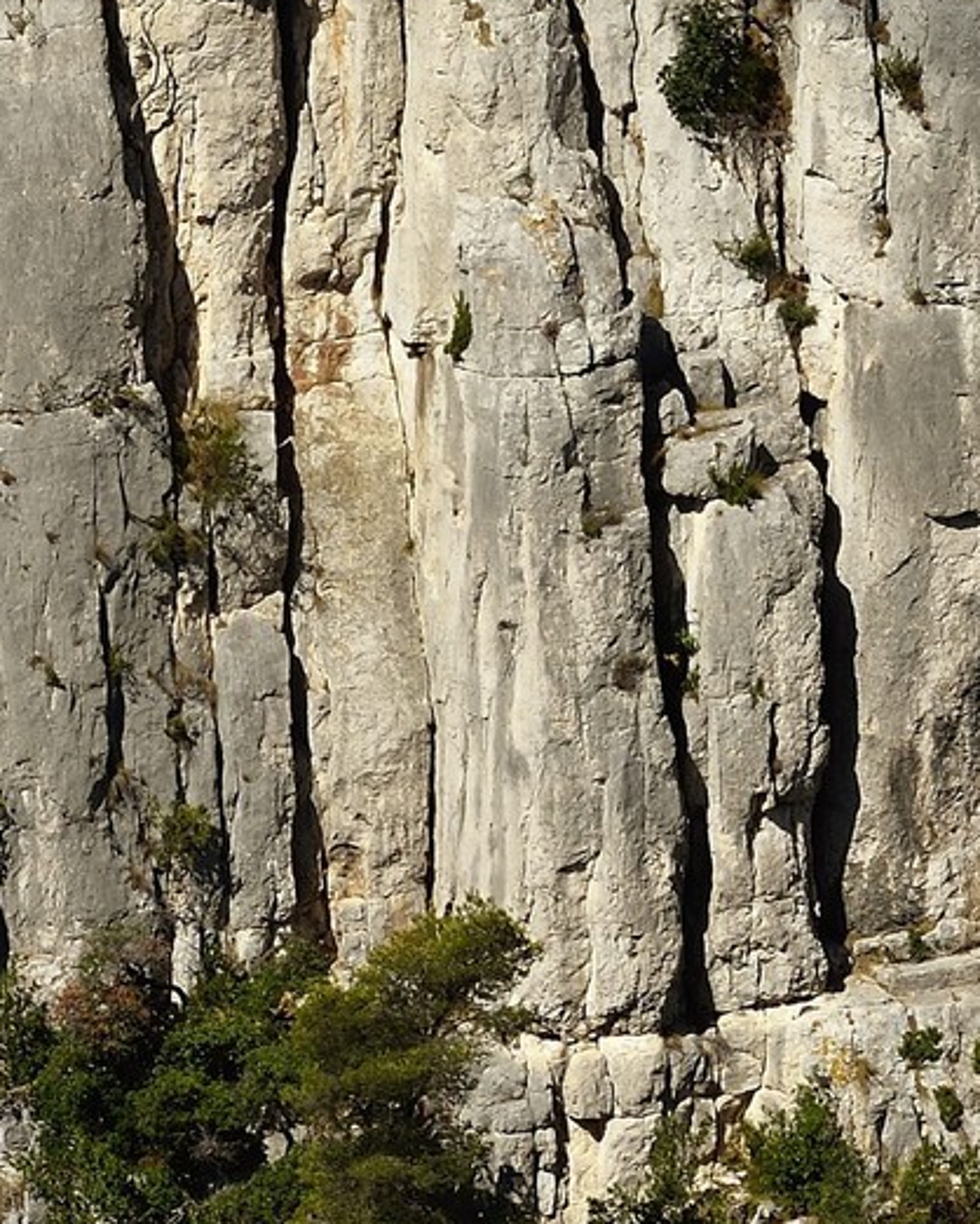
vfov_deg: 3.3
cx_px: 1299
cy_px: -971
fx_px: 21088
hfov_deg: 2.7
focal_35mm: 582
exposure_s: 1/250
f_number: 14
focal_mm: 135
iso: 200
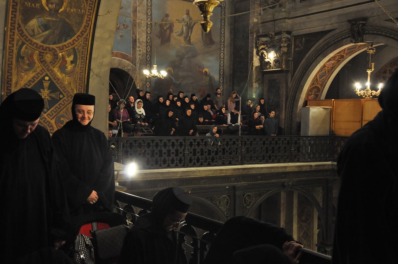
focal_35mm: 48
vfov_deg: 28.0
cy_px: 132
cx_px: 199
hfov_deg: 41.2
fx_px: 530
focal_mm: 32
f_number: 6.3
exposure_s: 1/15
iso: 1600
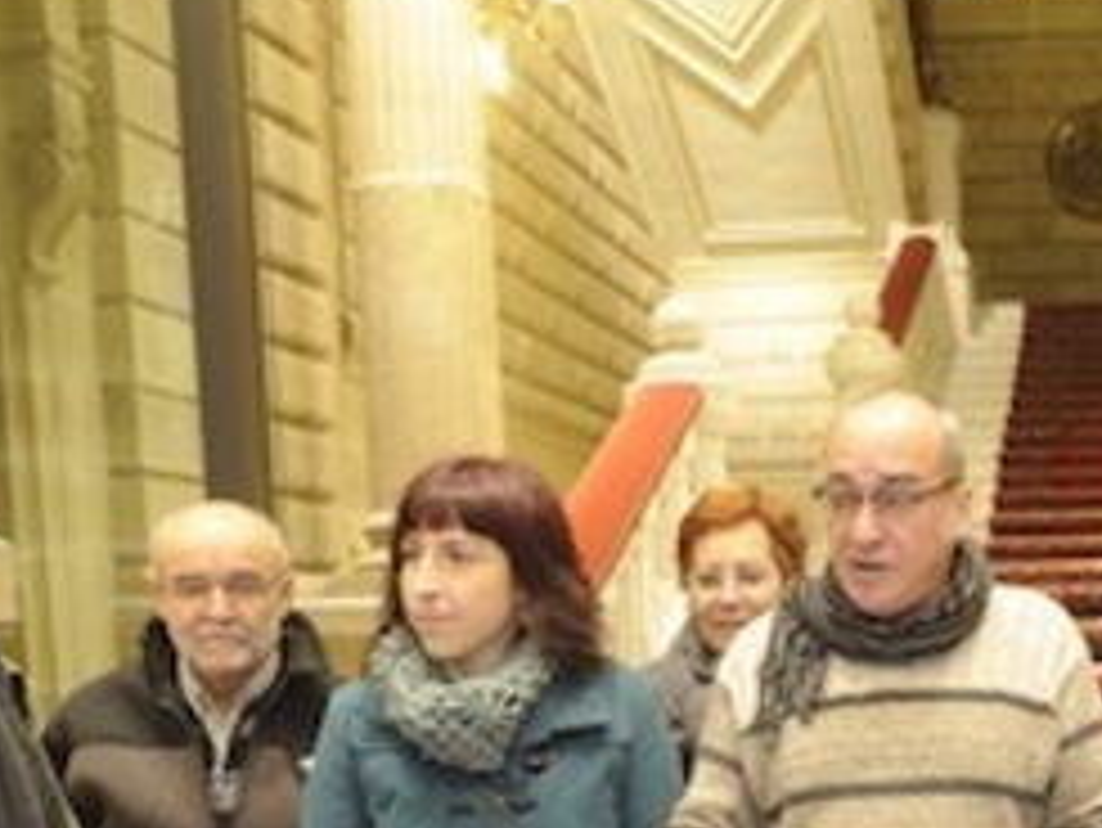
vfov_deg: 23.8
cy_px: 947
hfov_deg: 31.9
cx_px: 1021
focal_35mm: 57
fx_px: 1815
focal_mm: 20
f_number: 4
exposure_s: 1/40
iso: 1600
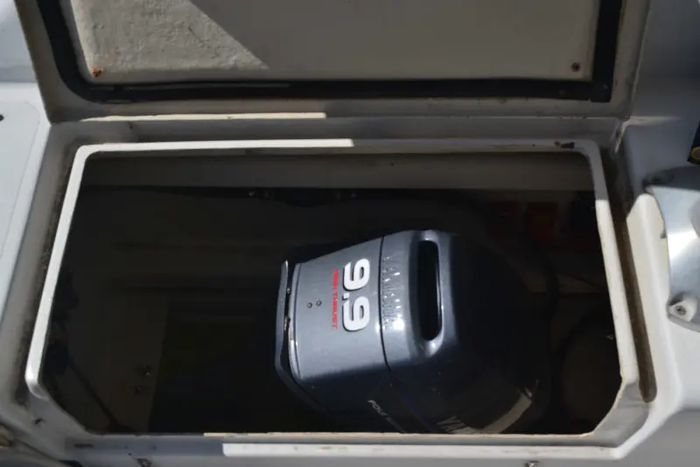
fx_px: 758
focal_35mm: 39
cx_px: 350
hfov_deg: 49.6
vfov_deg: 34.2
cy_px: 234
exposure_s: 1/500
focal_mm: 26
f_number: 11
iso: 200
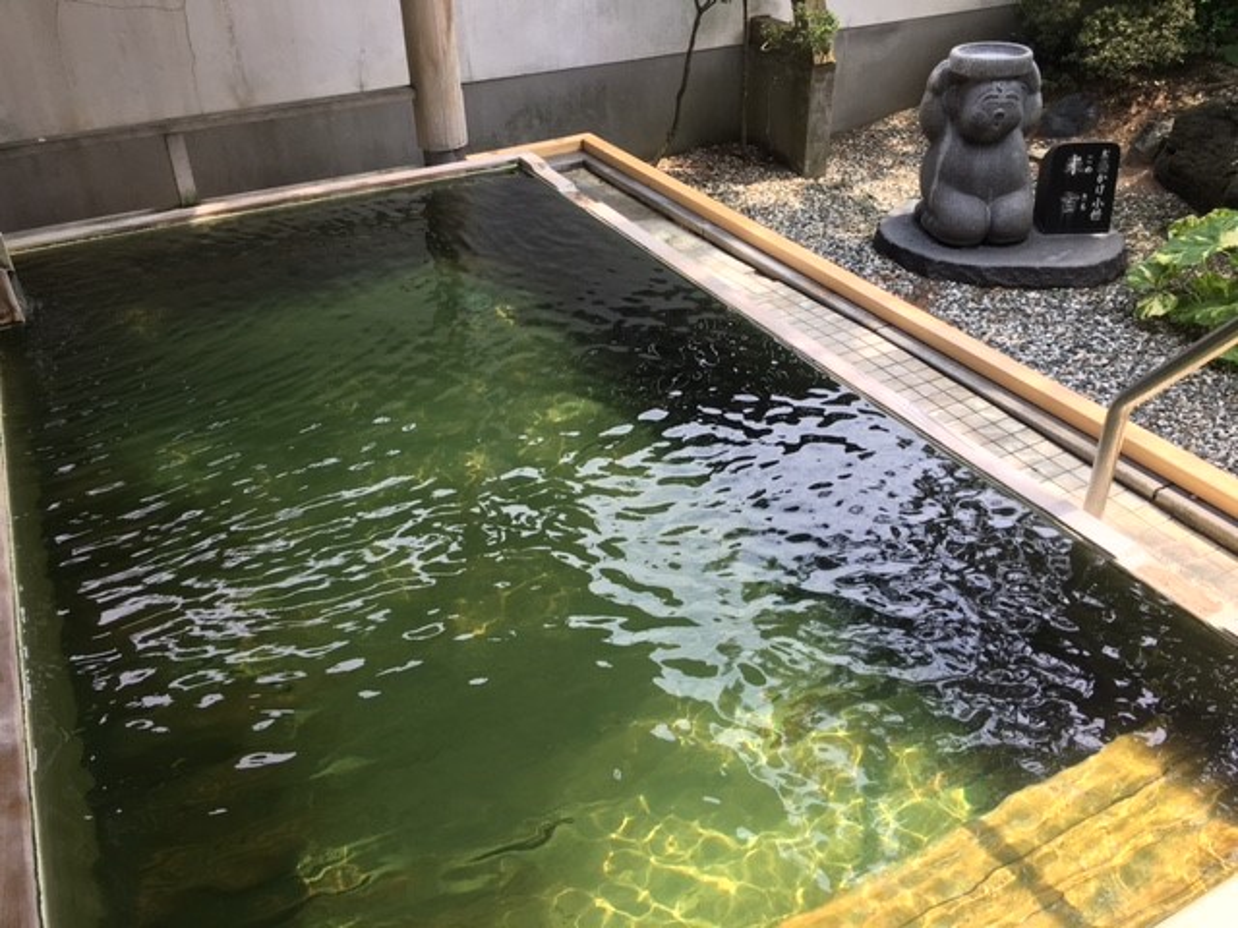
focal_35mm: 29
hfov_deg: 61.7
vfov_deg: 48.2
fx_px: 1037
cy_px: 464
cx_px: 619
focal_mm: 4.15
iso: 25
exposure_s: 1/236
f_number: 2.2
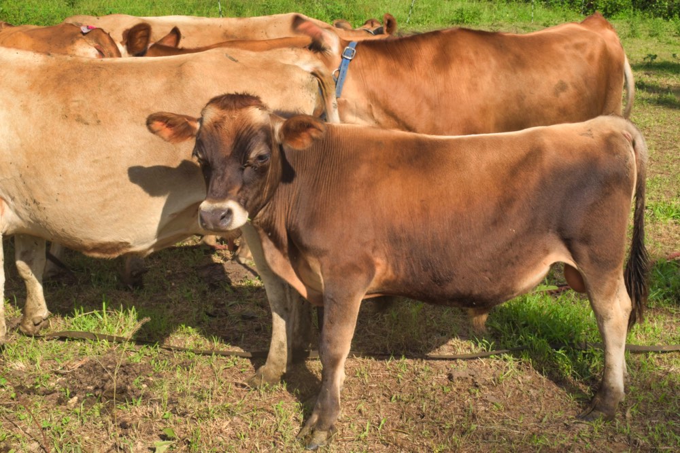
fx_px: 822
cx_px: 340
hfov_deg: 45.0
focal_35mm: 44
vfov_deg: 30.9
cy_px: 226
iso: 200
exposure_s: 1/125
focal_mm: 29
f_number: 16
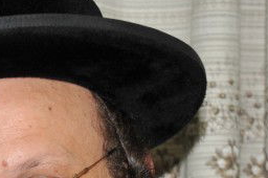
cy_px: 353
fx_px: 2439
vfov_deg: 4.1
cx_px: -186
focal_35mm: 328
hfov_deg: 6.2
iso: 400
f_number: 5
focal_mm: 70
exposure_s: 1/160
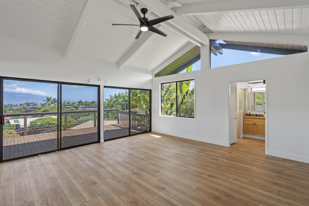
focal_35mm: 16
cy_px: 103
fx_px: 137
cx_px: 154
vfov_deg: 73.7
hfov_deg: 96.7
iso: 100
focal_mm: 16
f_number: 8
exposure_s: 1/6
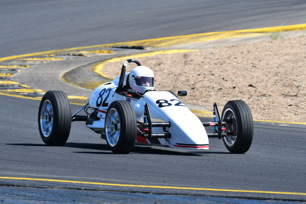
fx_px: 6373
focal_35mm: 750
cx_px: 153
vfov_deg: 1.8
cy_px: 102
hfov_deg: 2.8
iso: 500
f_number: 10
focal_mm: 500
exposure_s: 1/640
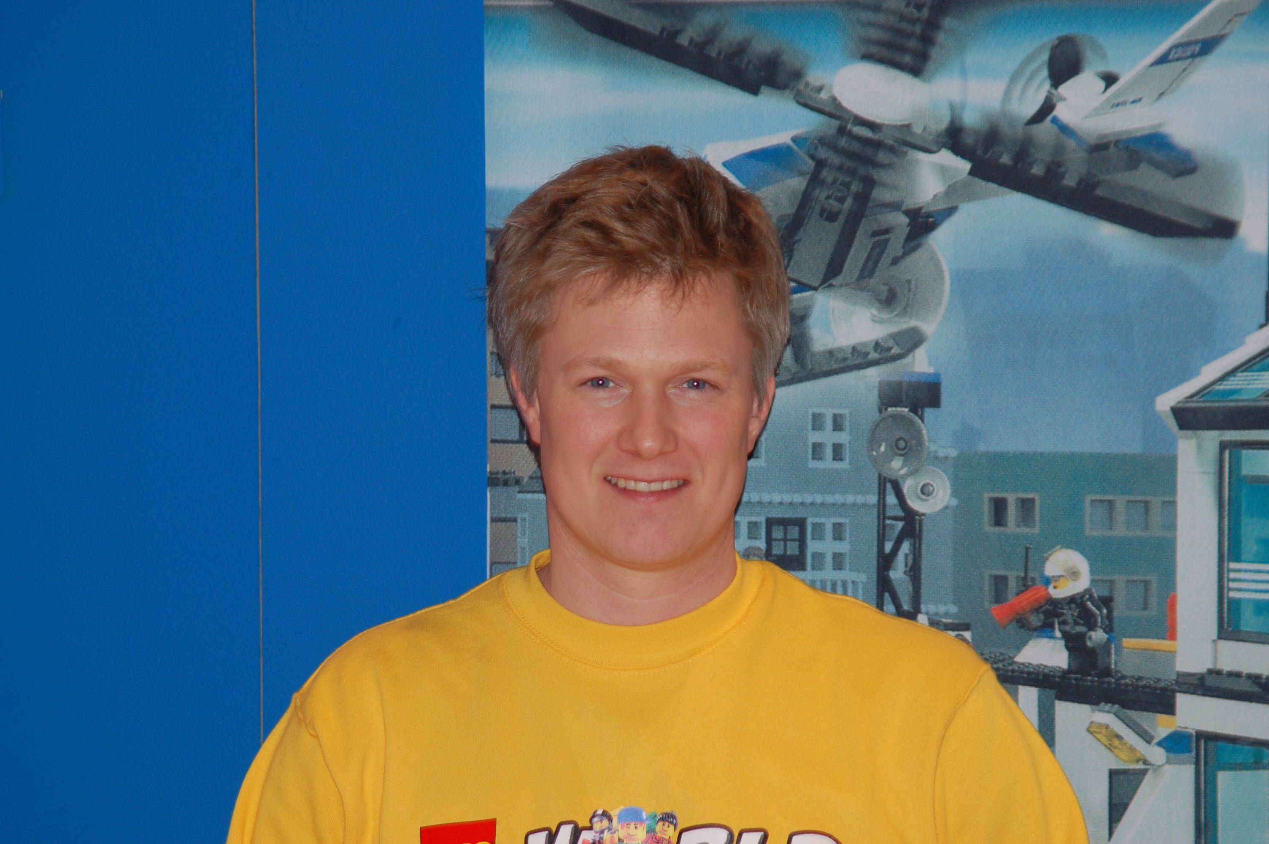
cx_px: 634
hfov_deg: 13.1
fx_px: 5547
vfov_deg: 8.7
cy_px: 422
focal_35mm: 158
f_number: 4
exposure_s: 1/60
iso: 400
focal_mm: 105
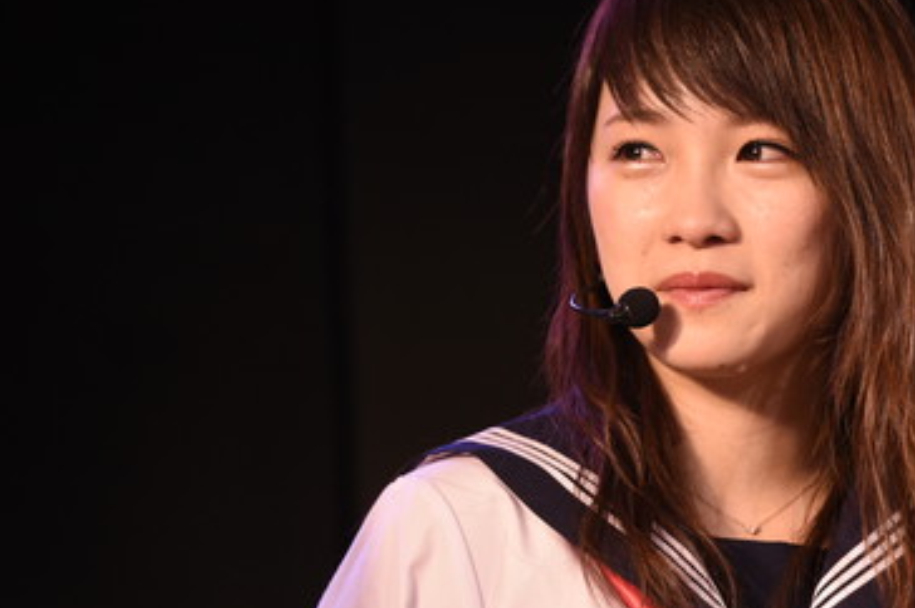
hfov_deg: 6.2
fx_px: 8507
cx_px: 382
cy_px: 310
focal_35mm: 335
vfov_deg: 4.1
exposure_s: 1/640
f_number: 5
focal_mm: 200
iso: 2500
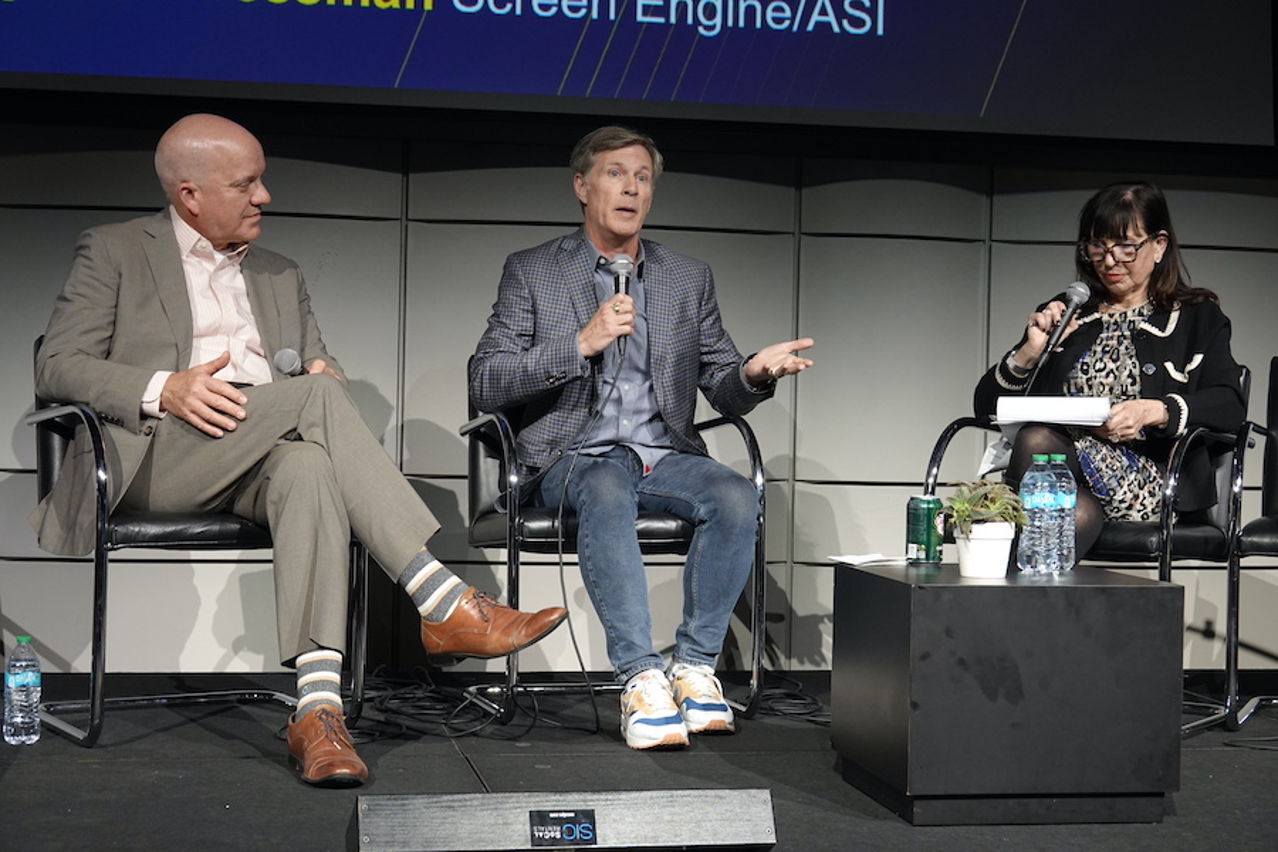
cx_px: 639
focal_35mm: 58
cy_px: 426
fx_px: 2059
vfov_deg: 23.4
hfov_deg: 34.5
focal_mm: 21.56
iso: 640
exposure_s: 1/60
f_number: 4
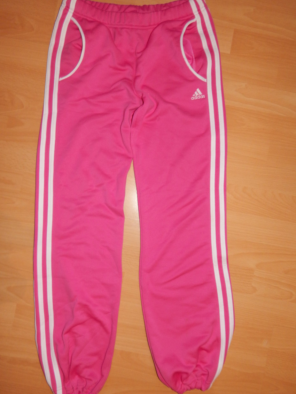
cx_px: 146
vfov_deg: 65.3
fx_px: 308
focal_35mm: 27
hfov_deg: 51.4
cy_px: 198
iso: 200
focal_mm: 4.5
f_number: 3.1
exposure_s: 1/30
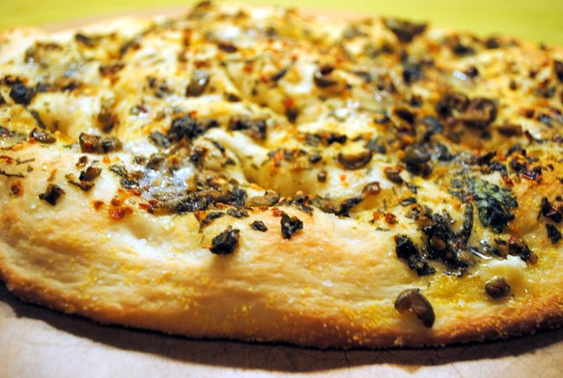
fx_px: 611
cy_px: 189
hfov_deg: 49.5
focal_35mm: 39
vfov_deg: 34.3
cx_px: 282
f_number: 4.2
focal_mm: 26
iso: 500
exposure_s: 1/30
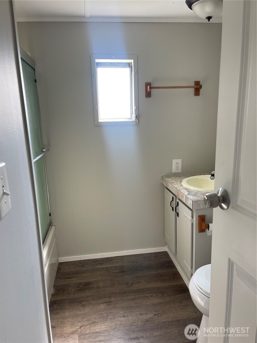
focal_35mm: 25
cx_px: 128
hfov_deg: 54.9
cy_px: 172
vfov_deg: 69.4
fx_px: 247
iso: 100
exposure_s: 1/121
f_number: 1.6
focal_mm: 5.1
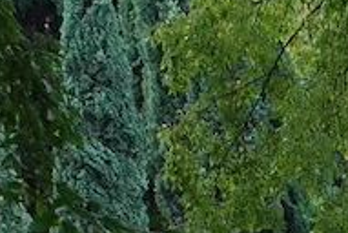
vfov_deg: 3.3
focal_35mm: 415
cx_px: 845
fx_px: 4018
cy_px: 649
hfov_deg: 4.8
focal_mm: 44
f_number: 5.6
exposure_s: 1/60
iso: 200
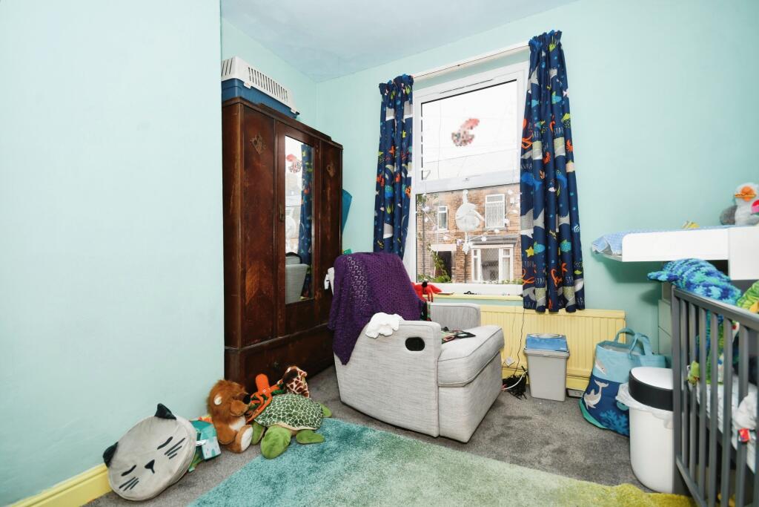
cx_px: 380
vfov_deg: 77.3
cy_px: 254
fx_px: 316
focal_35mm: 15
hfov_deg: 100.4
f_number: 8
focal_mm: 10
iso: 400
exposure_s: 1/60
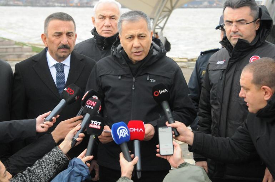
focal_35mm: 93
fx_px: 709
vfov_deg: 14.7
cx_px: 138
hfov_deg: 21.9
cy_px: 91
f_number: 4.8
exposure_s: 1/400
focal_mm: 62
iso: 2500
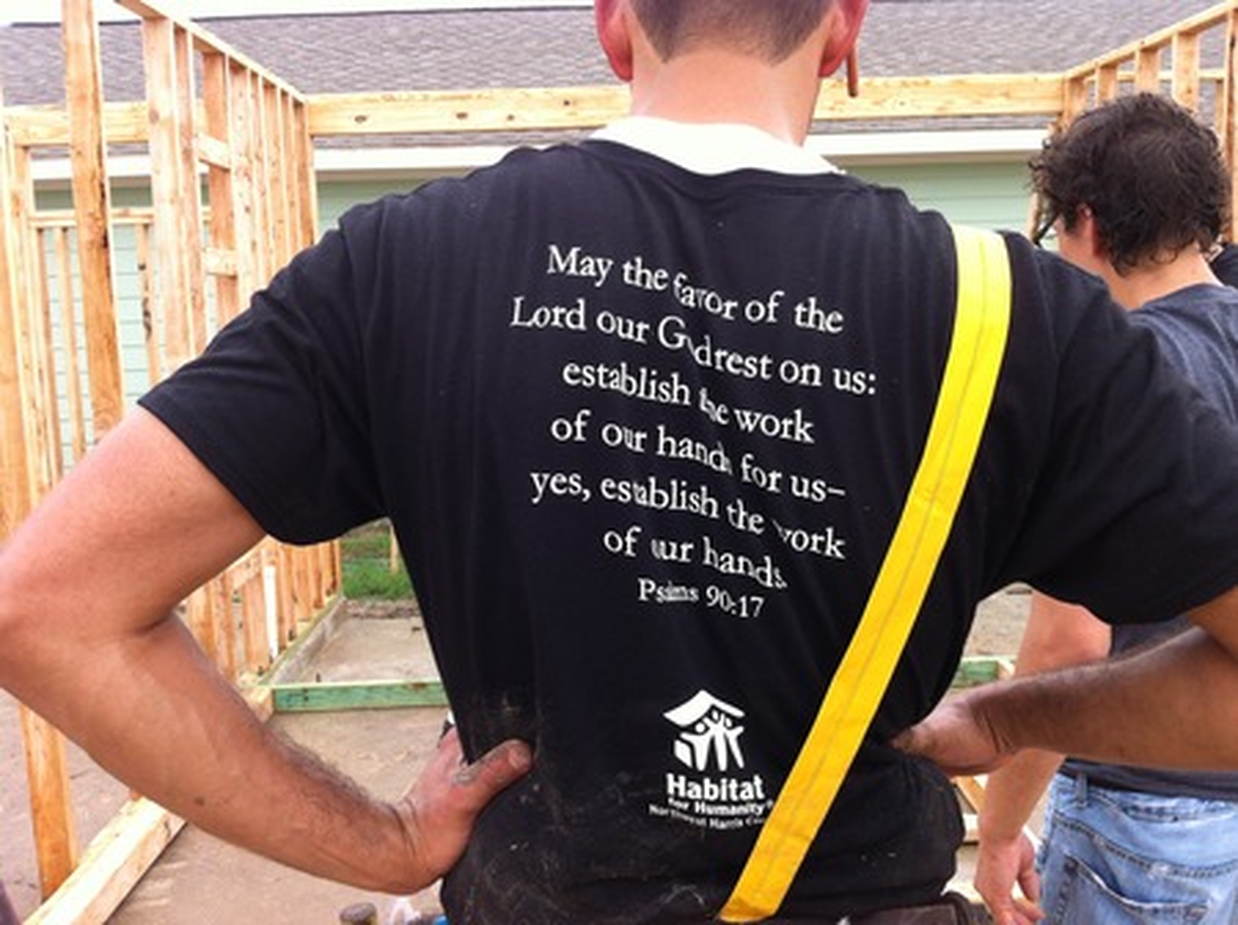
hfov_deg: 52.7
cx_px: 619
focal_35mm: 35
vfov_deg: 40.6
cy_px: 462
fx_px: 1250
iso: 80
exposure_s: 1/387
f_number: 2.8
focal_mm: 3.85
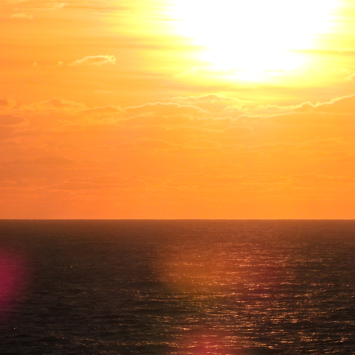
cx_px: 229
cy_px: 155
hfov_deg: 5.2
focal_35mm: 340
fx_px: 3945
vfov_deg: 5.2
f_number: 8
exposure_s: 1/2000
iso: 100
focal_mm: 33
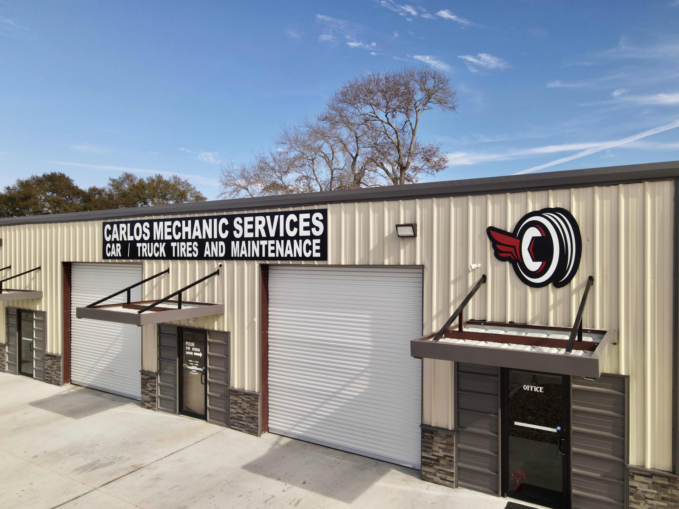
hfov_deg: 71.6
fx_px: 471
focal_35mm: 24
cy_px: 254
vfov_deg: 56.8
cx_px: 340
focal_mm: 4.5
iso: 140
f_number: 2.8
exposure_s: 1/15
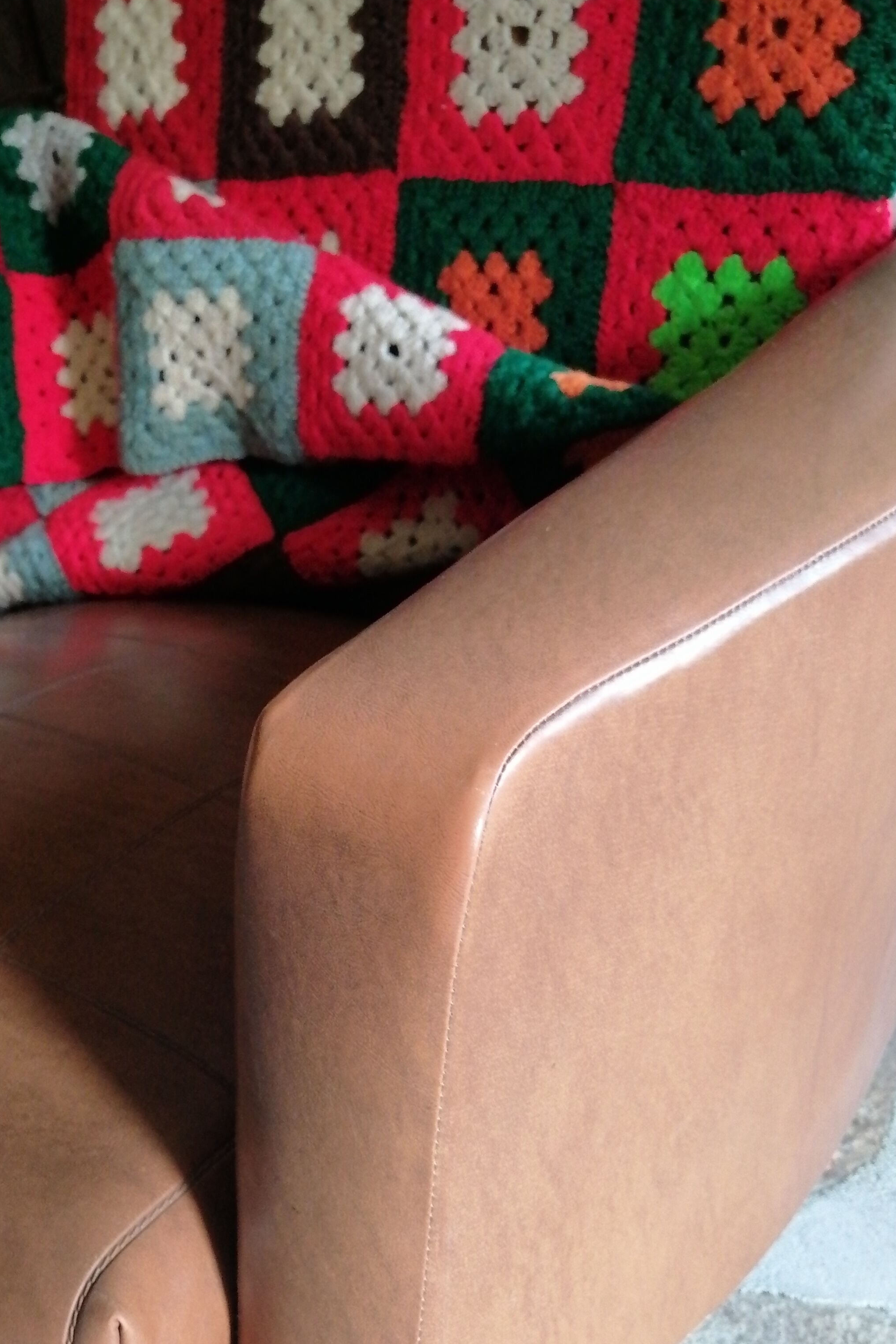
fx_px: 1531
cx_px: 289
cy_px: 1013
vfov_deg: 45.7
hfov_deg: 32.3
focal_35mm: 41
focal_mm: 3.95
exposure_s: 1/33.3
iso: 400
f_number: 1.8
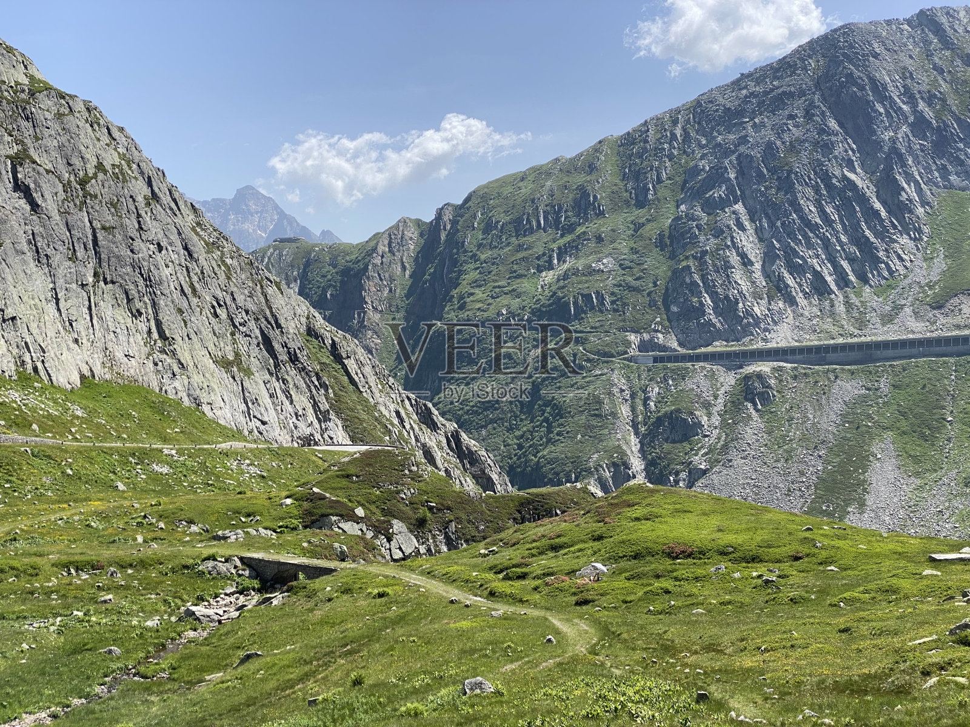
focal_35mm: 52
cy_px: 364
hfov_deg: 36.8
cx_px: 485
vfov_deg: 28.0
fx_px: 1457
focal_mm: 6
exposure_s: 1/1497
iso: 20
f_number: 2
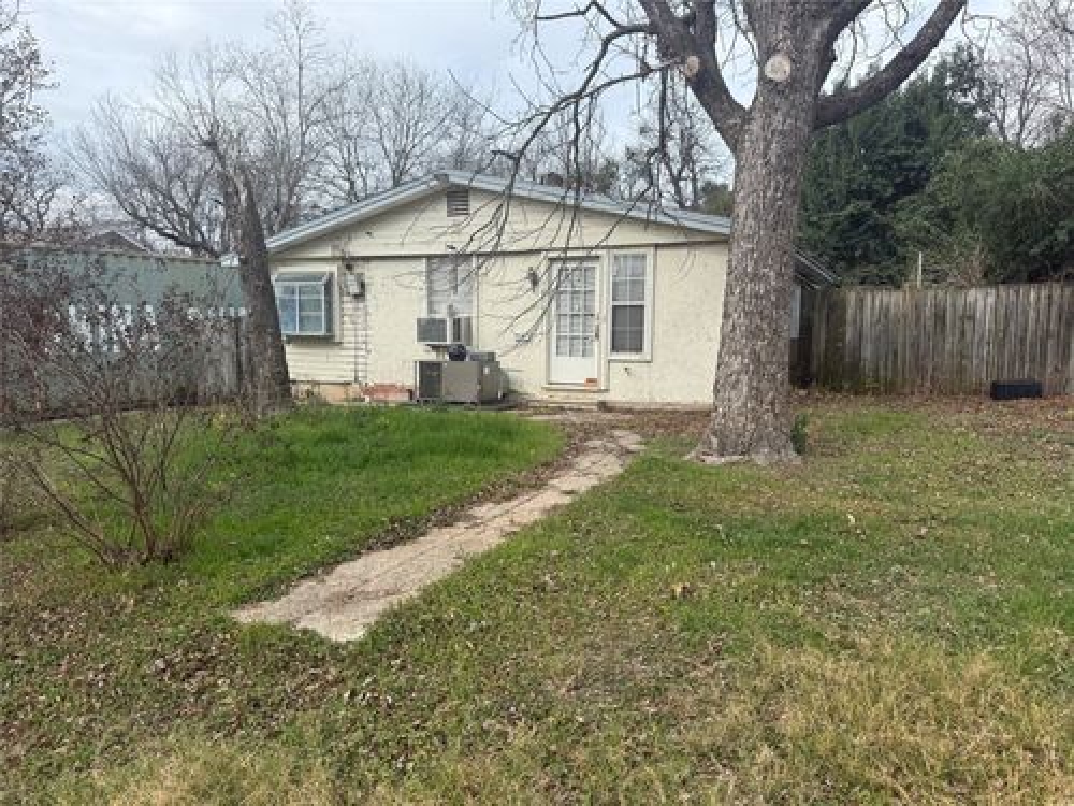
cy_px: 403
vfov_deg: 56.8
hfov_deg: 71.6
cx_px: 537
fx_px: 745
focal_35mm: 24
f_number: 1.78
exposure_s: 1/2445
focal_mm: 6.76
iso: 80
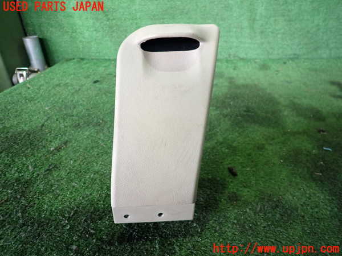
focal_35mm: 25
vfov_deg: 54.9
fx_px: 247
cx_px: 171
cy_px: 128
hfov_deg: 69.4
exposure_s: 1/80
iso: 500
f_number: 2
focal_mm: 4.5
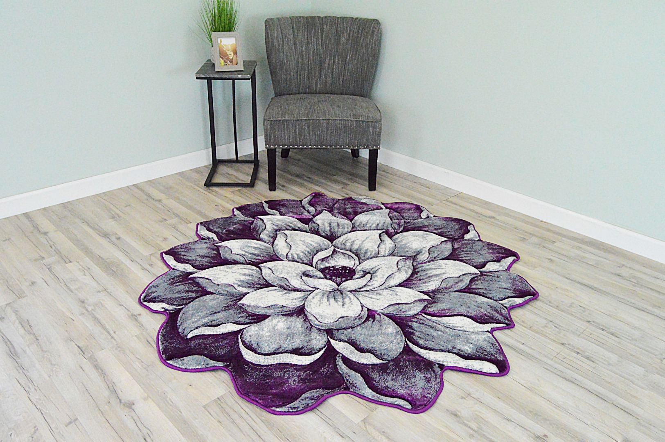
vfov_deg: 39.9
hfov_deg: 57.3
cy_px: 221
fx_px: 609
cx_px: 332
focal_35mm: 33
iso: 6400
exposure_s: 1/160
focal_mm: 22
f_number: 6.3
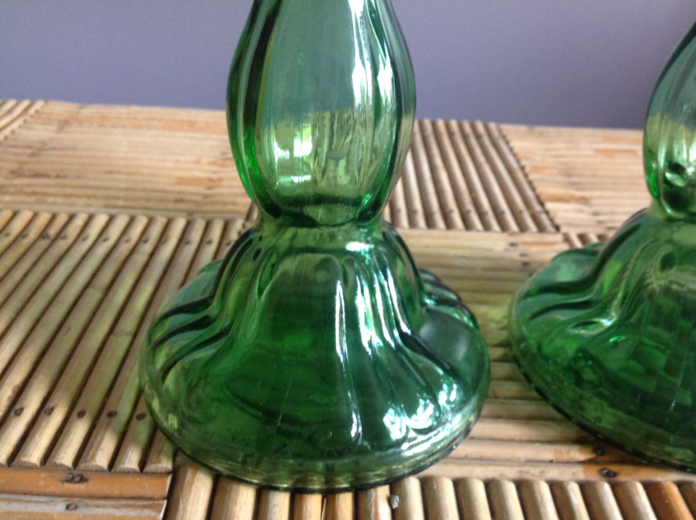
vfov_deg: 40.6
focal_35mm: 35
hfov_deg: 52.7
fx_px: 703
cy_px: 260
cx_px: 348
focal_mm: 4.28
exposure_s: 1/15
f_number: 2.4
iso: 200
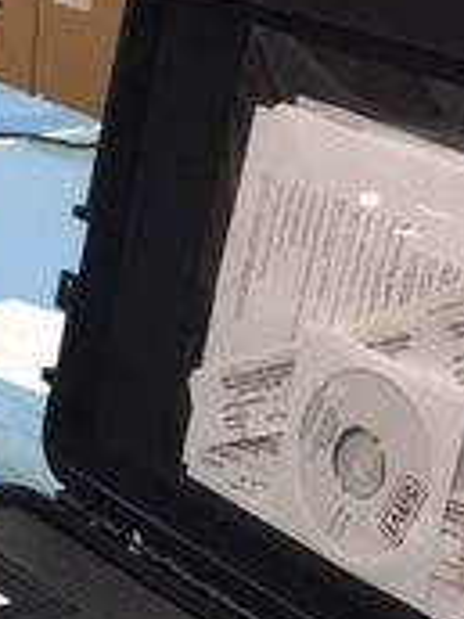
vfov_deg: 17.7
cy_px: 641
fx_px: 1930
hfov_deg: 12.6
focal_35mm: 108
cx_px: -342
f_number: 2.2
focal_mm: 4.15
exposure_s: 1/30
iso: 50
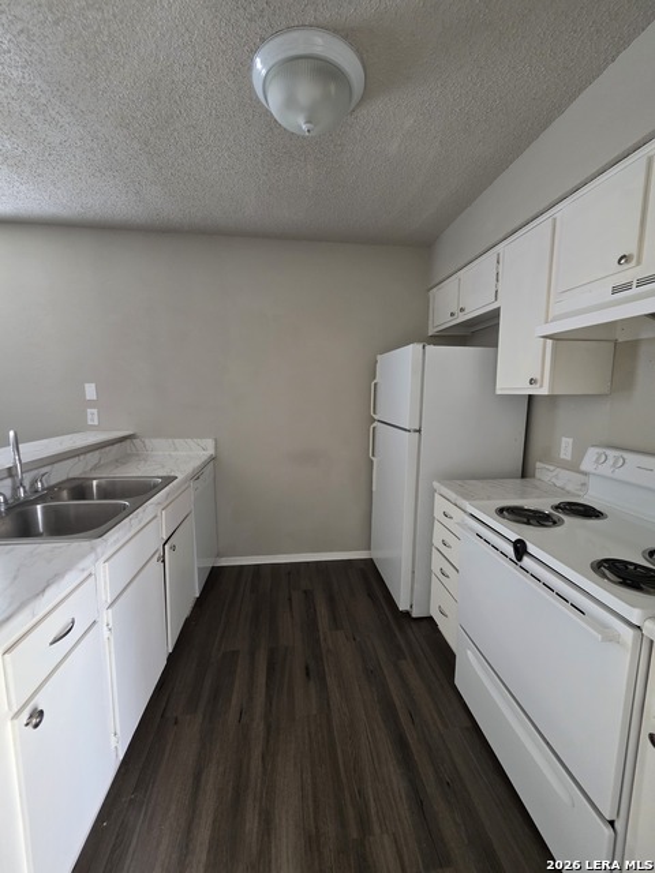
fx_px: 328
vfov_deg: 106.2
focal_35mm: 13
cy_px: 436
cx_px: 328
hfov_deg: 89.9
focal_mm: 2.2
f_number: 1.9
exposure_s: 1/60
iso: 320
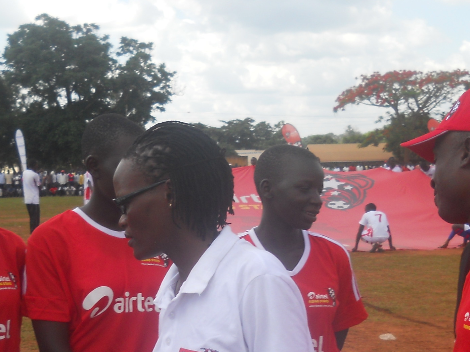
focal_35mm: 75
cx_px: 206
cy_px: 309
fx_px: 1019
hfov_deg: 26.0
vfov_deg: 19.3
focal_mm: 6.72
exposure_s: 1/200
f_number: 5.5
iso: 80
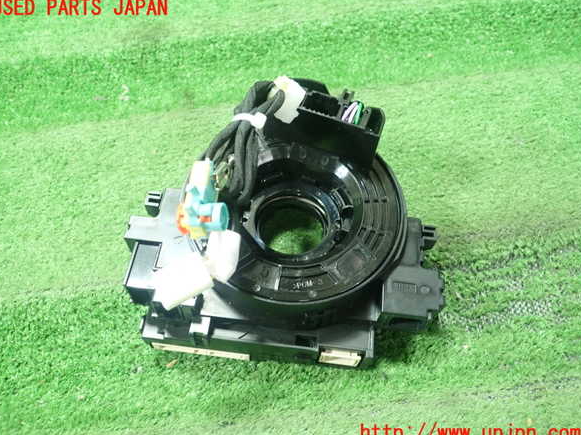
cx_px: 286
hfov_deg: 58.4
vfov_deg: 45.4
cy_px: 221
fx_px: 520
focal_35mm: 31
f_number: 2.3
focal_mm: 5.5
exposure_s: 1/100
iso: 800
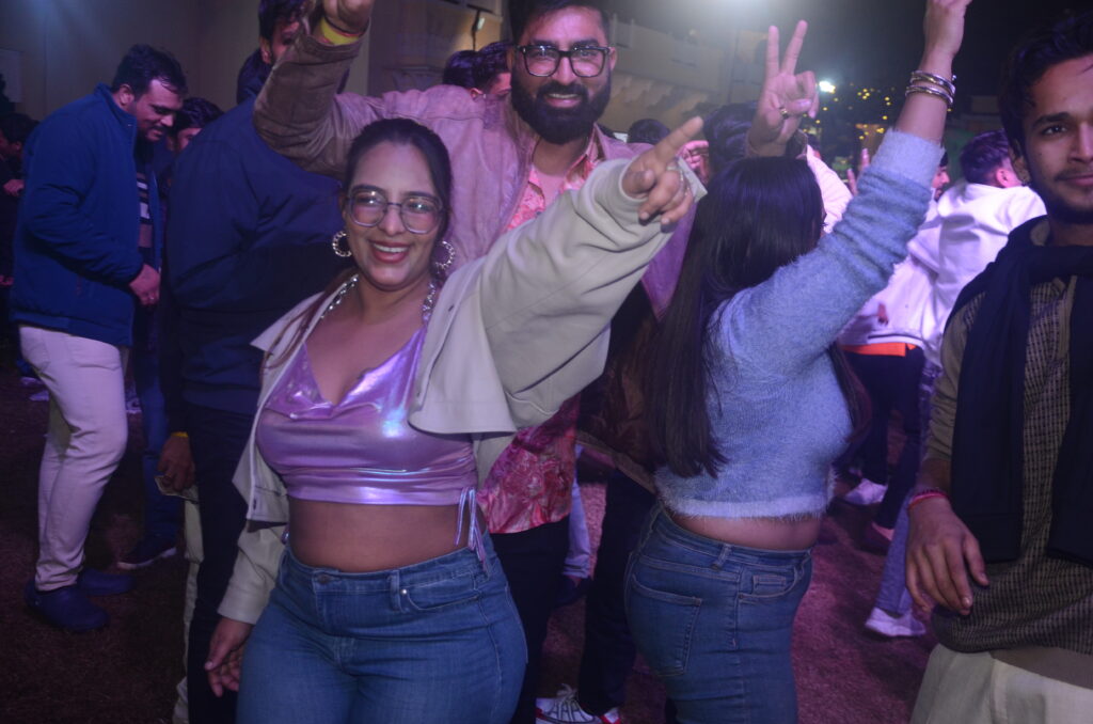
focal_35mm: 42
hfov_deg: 46.5
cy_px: 362
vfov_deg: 31.7
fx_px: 1272
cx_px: 546
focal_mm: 28
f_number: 5
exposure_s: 1/160
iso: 800
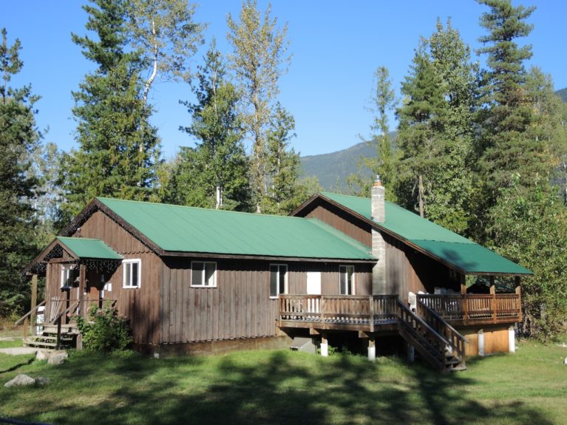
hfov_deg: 44.8
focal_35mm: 42
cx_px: 284
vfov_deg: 34.3
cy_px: 212
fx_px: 688
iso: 80
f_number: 2.5
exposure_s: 1/1000
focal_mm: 9
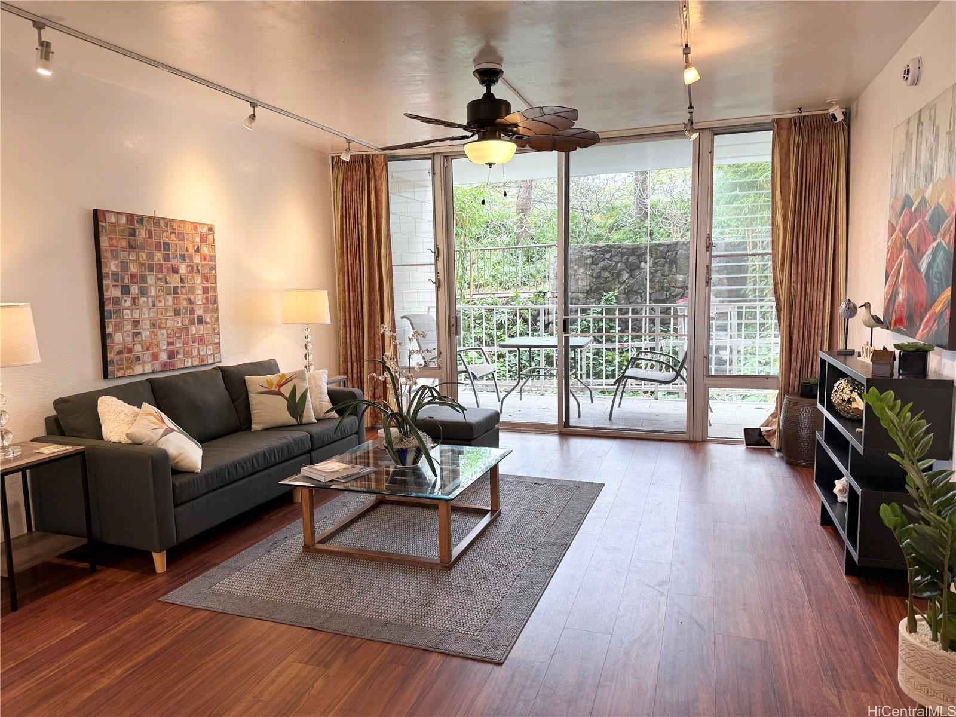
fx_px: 663
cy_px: 358
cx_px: 478
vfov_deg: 56.8
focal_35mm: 24
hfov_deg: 71.6
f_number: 1.78
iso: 125
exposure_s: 1/120
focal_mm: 6.76
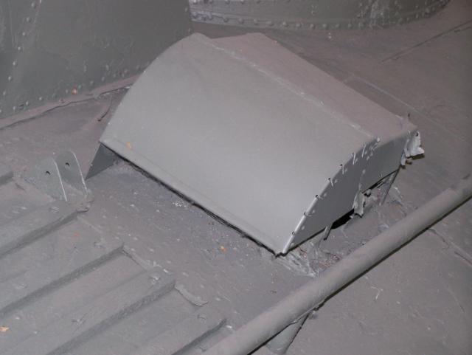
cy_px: 178
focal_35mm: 94
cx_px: 236
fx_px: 1283
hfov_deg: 20.9
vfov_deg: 15.7
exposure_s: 1/80
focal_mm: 15.6
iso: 160
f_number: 3.2
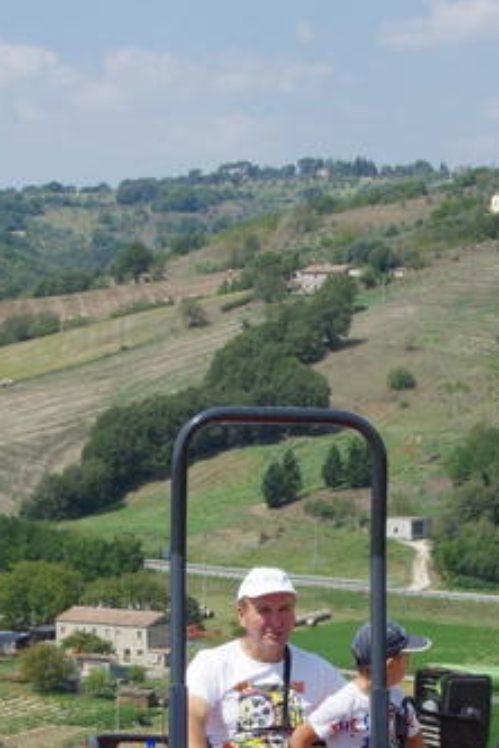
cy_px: 660
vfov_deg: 16.3
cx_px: 247
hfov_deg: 11.1
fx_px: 2578
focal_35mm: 124
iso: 500
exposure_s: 1/320
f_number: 11
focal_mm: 37
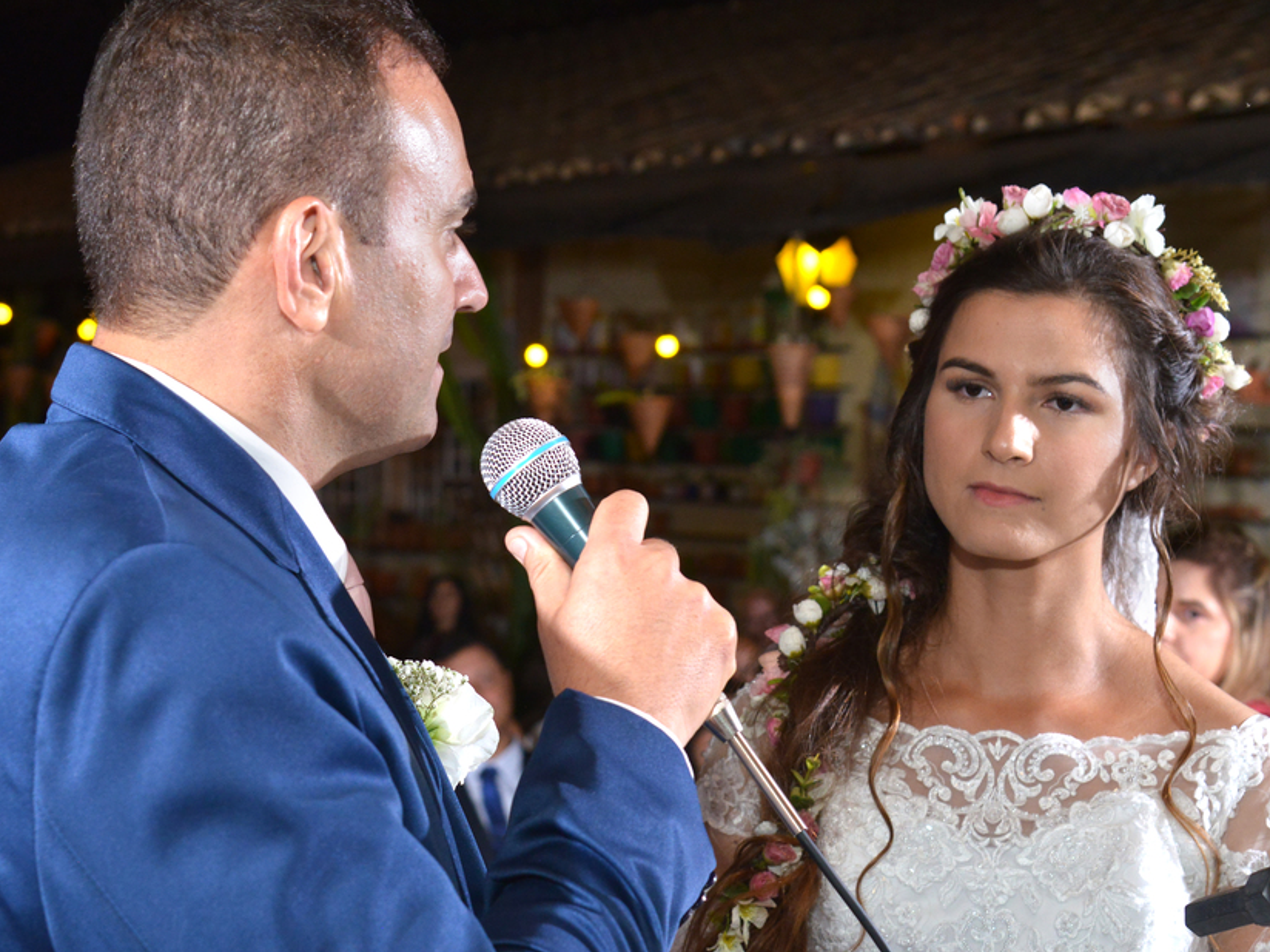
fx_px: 2568
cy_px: 501
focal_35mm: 70
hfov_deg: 27.8
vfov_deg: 21.0
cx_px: 552
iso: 2200
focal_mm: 50
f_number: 5
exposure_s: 1/100
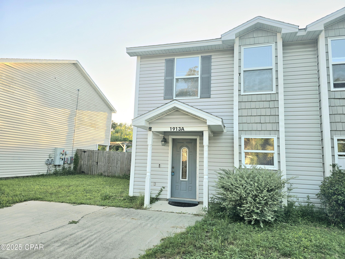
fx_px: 229
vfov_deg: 58.9
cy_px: 130
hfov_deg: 73.9
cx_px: 172
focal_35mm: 23
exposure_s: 1/294
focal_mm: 6.3
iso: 12
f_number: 1.7
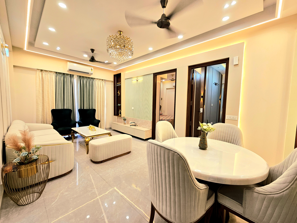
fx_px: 112
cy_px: 112
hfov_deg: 106.2
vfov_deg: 89.9
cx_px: 148
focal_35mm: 13
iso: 50
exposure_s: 1/50.3
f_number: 2.2
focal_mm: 2.2
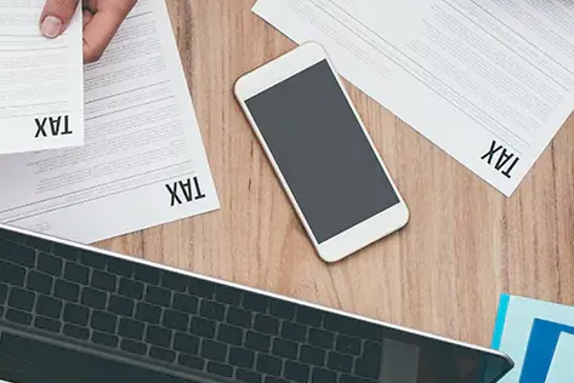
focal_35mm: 148
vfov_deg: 9.2
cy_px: 358
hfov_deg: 13.4
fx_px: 2361
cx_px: -138
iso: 100
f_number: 10
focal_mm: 50
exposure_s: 1/125
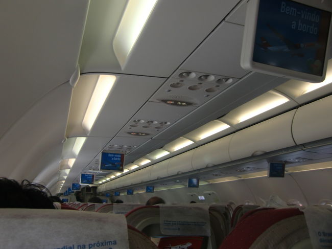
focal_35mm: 29
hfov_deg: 61.7
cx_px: 166
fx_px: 278
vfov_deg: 48.2
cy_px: 124
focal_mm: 5.2
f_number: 3.5
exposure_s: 1/60
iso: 80
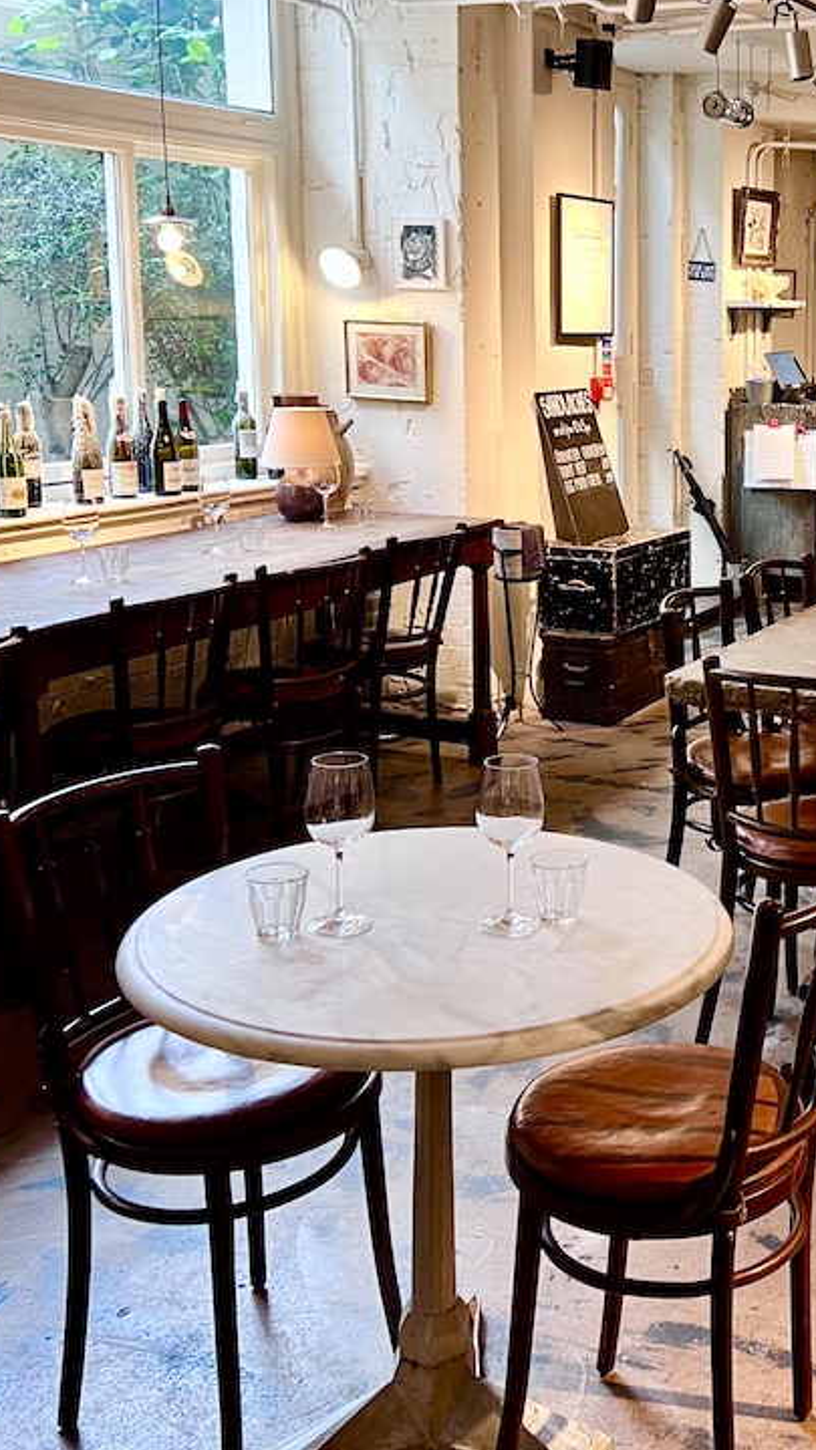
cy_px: 559
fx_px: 1616
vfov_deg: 48.0
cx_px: 745
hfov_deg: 27.3
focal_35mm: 42
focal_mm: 5.7
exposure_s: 1/50
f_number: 1.5
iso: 80
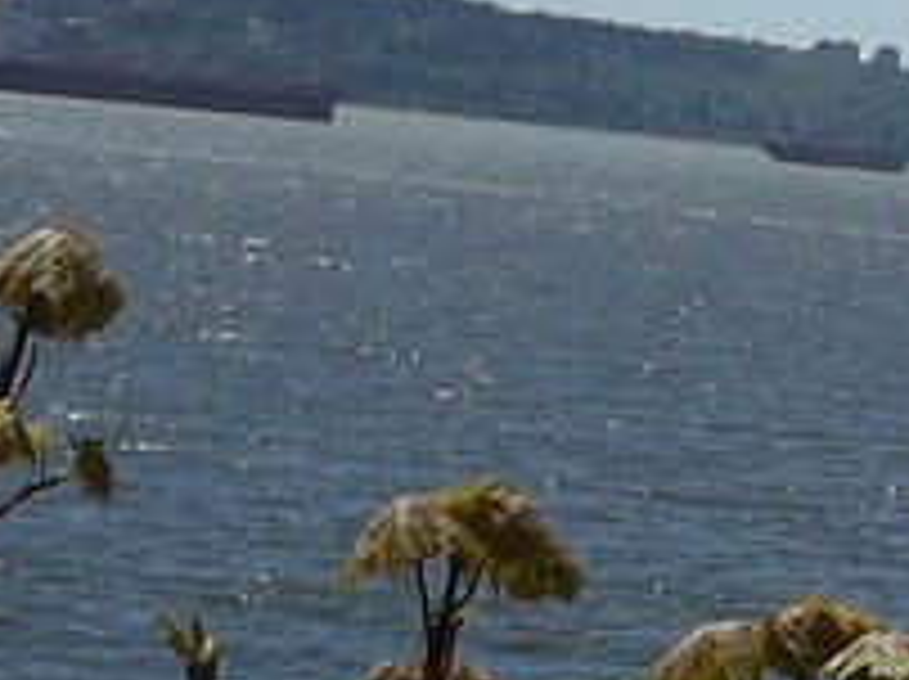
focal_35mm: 241
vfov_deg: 6.2
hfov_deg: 7.6
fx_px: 6321
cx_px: 2264
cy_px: 378
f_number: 4.5
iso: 80
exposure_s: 1/1000
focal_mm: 6.3
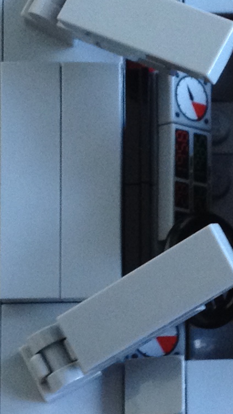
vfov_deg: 13.0
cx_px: 326
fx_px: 1823
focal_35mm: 166
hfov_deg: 7.2
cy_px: 250
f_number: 2.4
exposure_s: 1/20
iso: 125
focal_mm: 4.28
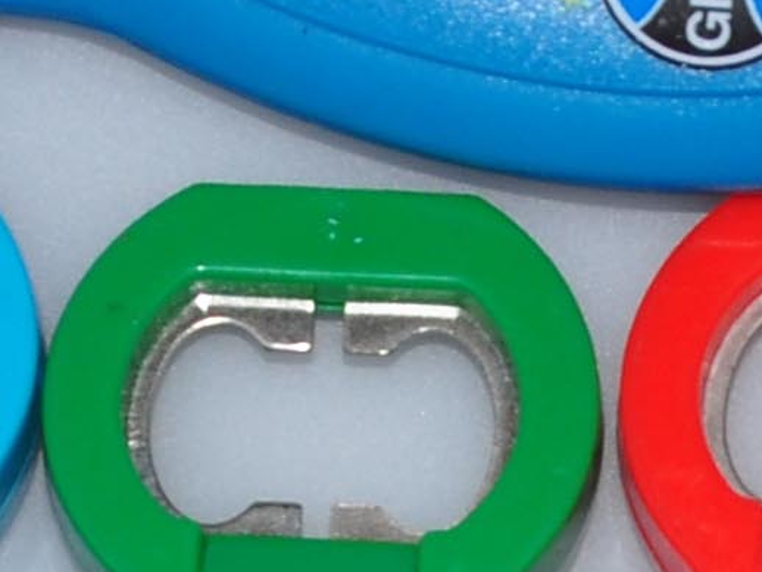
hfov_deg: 6.4
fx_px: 6827
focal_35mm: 310
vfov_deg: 4.6
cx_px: 400
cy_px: 1565
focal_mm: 26
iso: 200
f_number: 7.1
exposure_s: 1/25
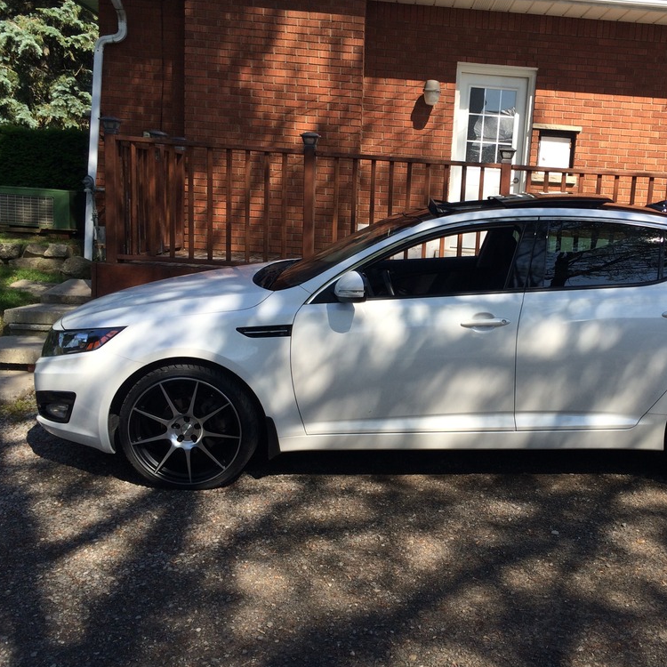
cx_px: 447
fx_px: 763
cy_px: 334
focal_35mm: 35
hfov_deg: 46.4
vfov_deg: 47.2
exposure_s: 1/1026
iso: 32
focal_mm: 4.15
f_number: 2.2
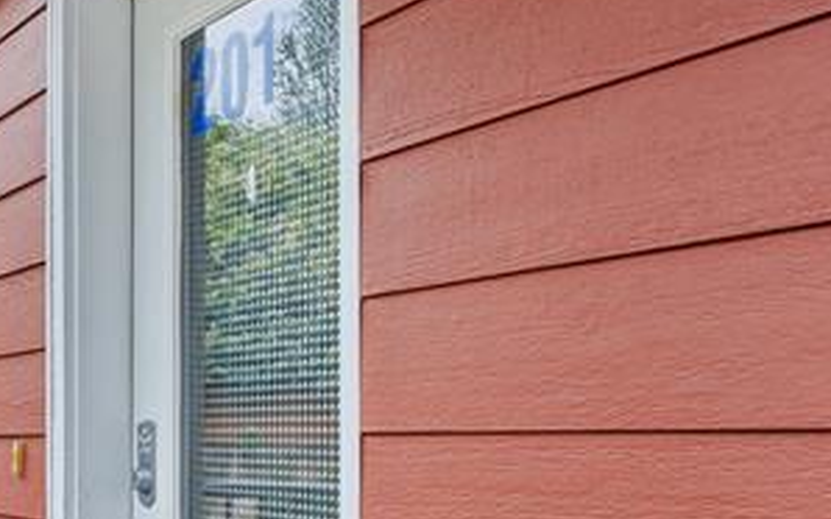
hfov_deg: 32.0
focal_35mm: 56
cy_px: 419
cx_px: -84
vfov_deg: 22.8
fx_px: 1268
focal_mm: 16
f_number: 13
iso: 400
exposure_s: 1/90
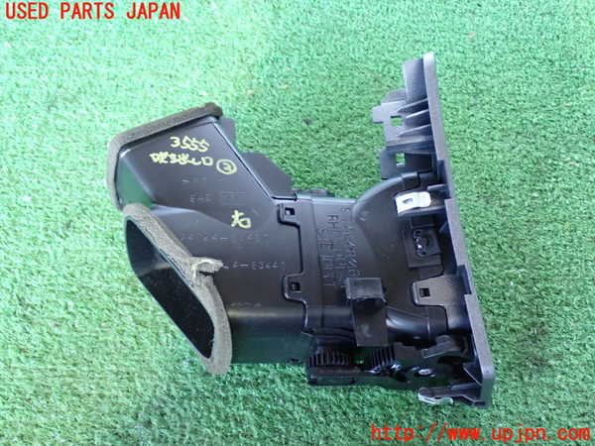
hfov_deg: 49.0
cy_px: 223
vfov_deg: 37.7
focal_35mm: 38
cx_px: 298
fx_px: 653
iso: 800
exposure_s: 1/25
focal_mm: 6.83
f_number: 2.7
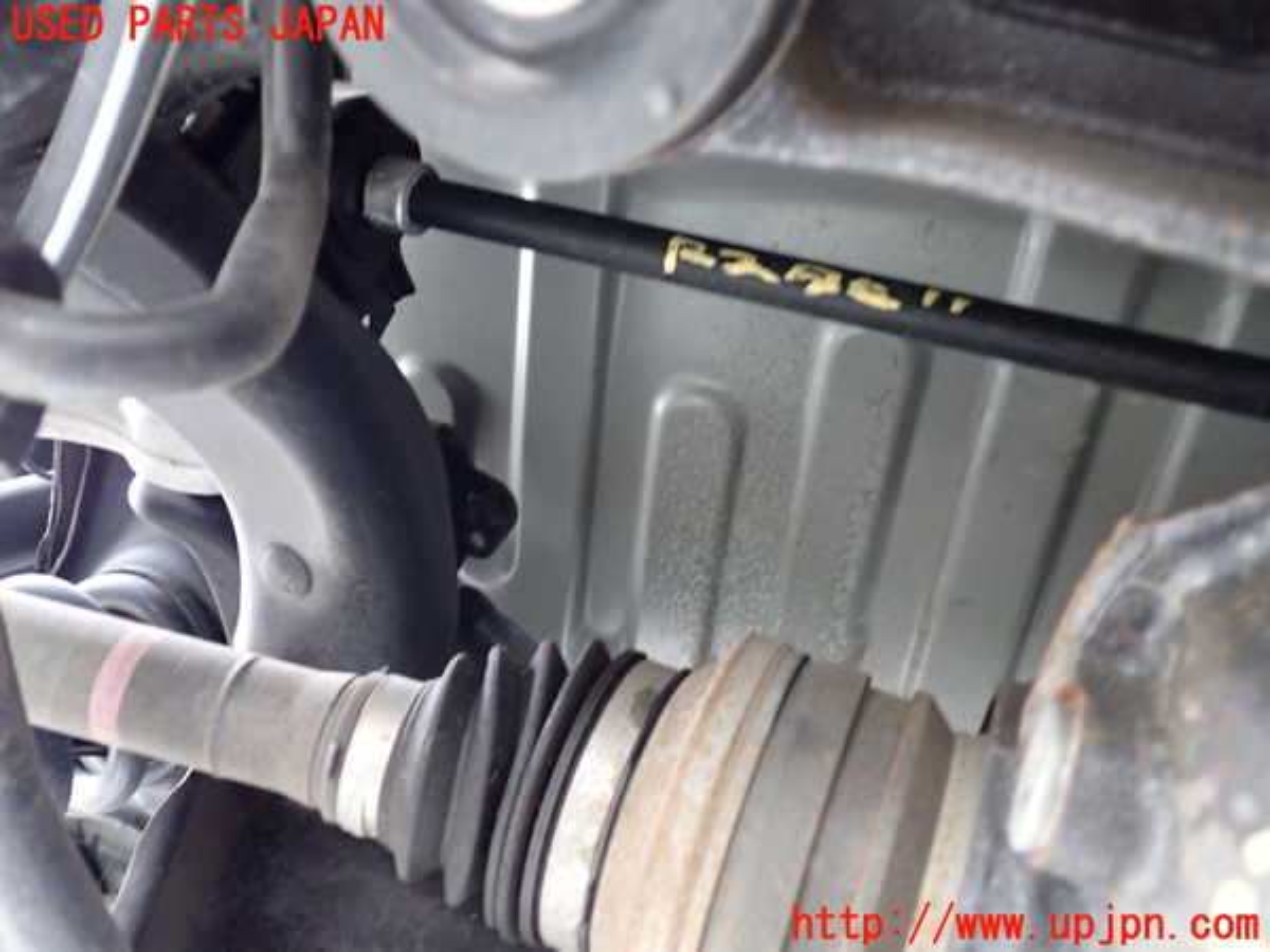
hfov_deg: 60.0
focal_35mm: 30
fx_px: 1101
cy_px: 476
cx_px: 635
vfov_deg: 46.8
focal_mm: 5.4
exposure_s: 1/30
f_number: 2.3
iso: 800
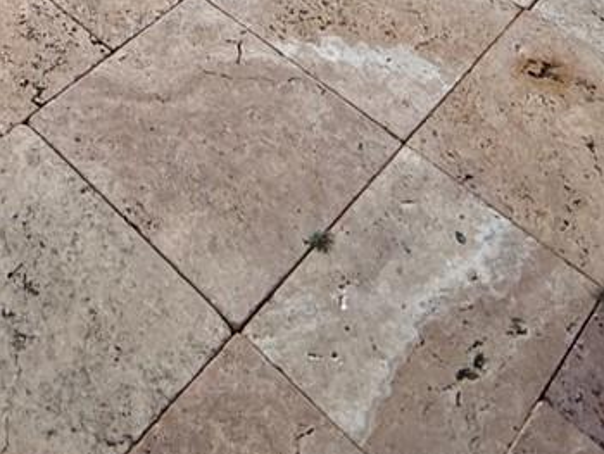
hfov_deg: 28.7
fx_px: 1117
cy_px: -556
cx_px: 26
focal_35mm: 64
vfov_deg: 15.7
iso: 80
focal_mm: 2.22
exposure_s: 1/99
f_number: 2.2
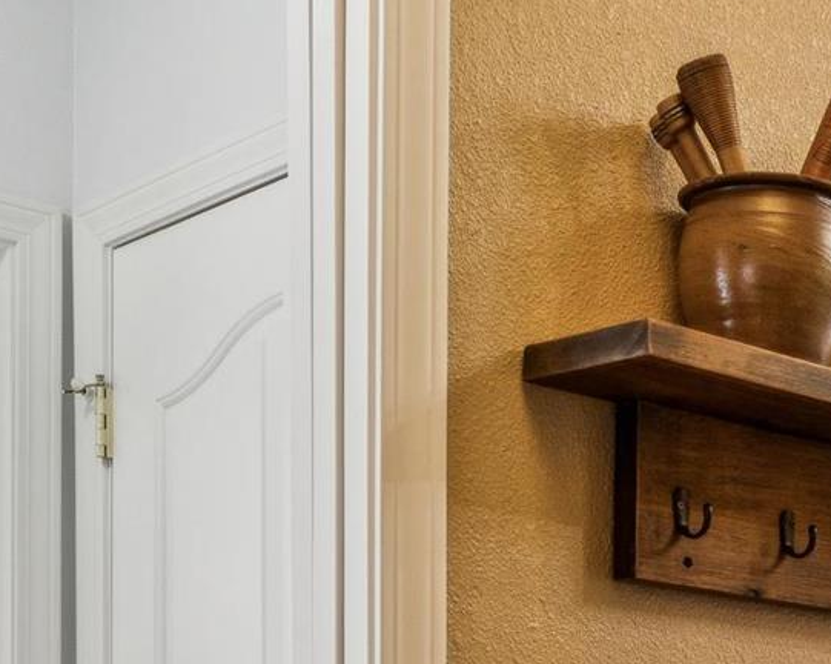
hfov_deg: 22.2
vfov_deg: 17.2
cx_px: 854
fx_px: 2032
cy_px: 910
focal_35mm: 83
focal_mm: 15.5
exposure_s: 1/5
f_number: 13
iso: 400
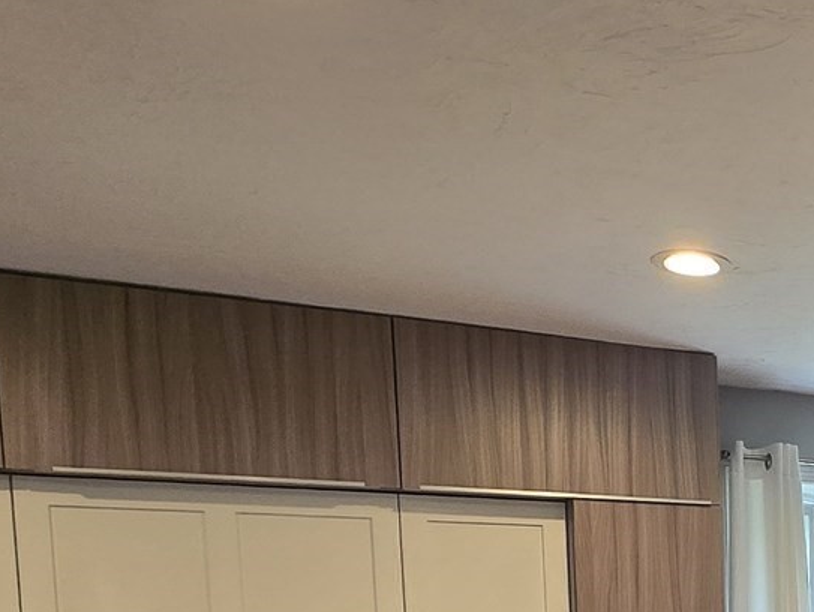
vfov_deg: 26.0
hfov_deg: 32.9
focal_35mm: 49
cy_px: 762
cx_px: 944
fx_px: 1153
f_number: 2.2
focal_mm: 1.7
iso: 125
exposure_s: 1/60
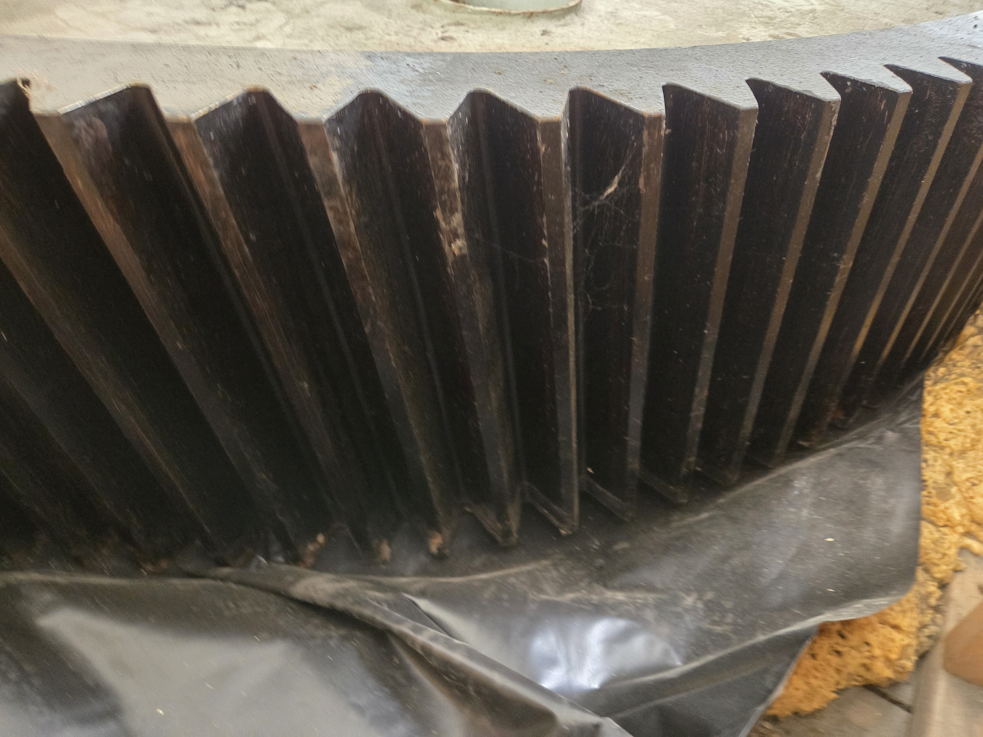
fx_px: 653
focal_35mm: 23
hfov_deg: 73.9
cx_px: 492
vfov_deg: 58.9
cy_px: 368
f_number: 1.8
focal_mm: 5.4
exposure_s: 1/17.2
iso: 1250
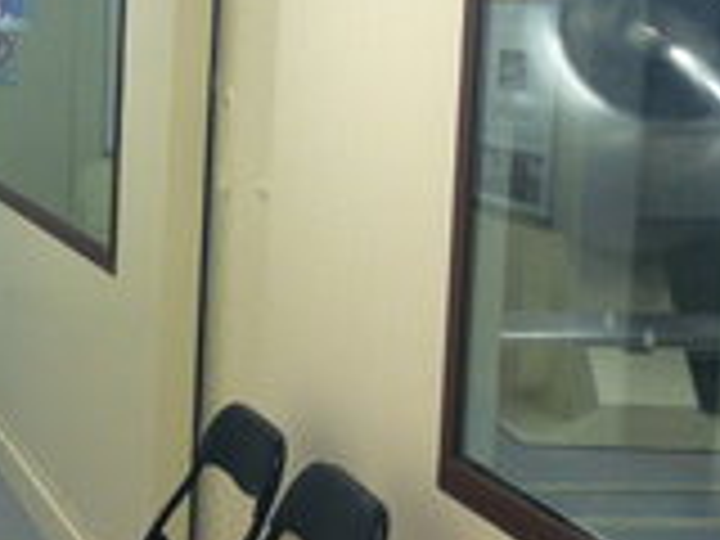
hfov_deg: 17.1
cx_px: -338
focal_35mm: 105
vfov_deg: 14.1
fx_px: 2184
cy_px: 173
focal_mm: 3.85
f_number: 2.8
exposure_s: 1/33
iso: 100
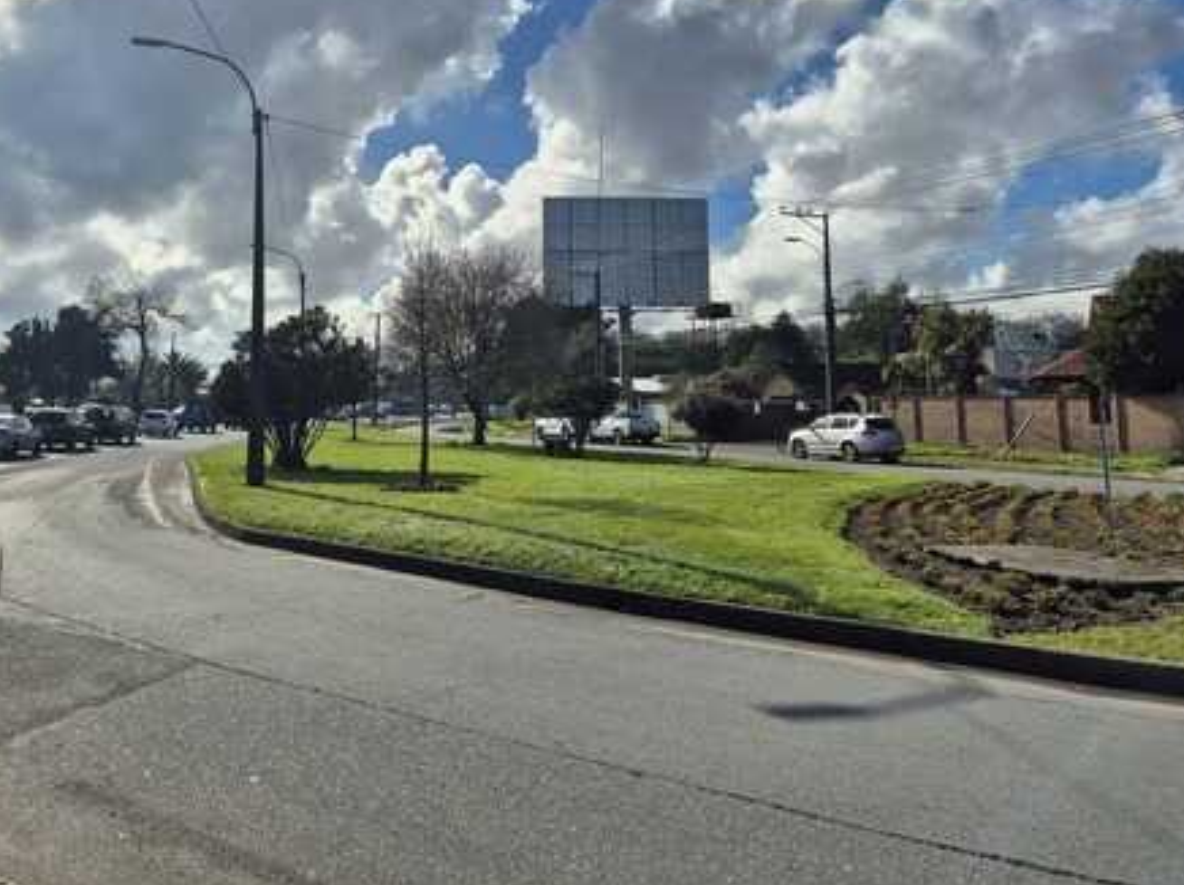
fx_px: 1059
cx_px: 417
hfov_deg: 57.4
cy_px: 299
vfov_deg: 44.7
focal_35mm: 31
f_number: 1.8
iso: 25
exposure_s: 1/8112
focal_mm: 5.4
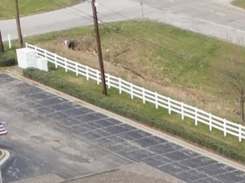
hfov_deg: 11.6
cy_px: 559
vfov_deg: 7.7
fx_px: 1167
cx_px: 350
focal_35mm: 165
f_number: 2.8
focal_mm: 8.4
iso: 120
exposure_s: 1/40
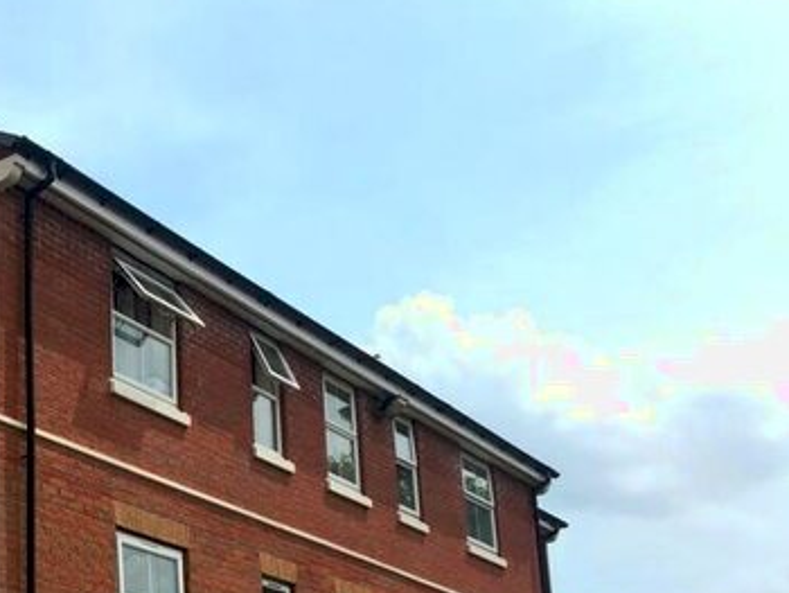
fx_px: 1323
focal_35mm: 58
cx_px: 2
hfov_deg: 30.8
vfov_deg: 24.4
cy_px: 560
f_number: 2.2
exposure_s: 1/3049
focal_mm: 4.15
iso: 32
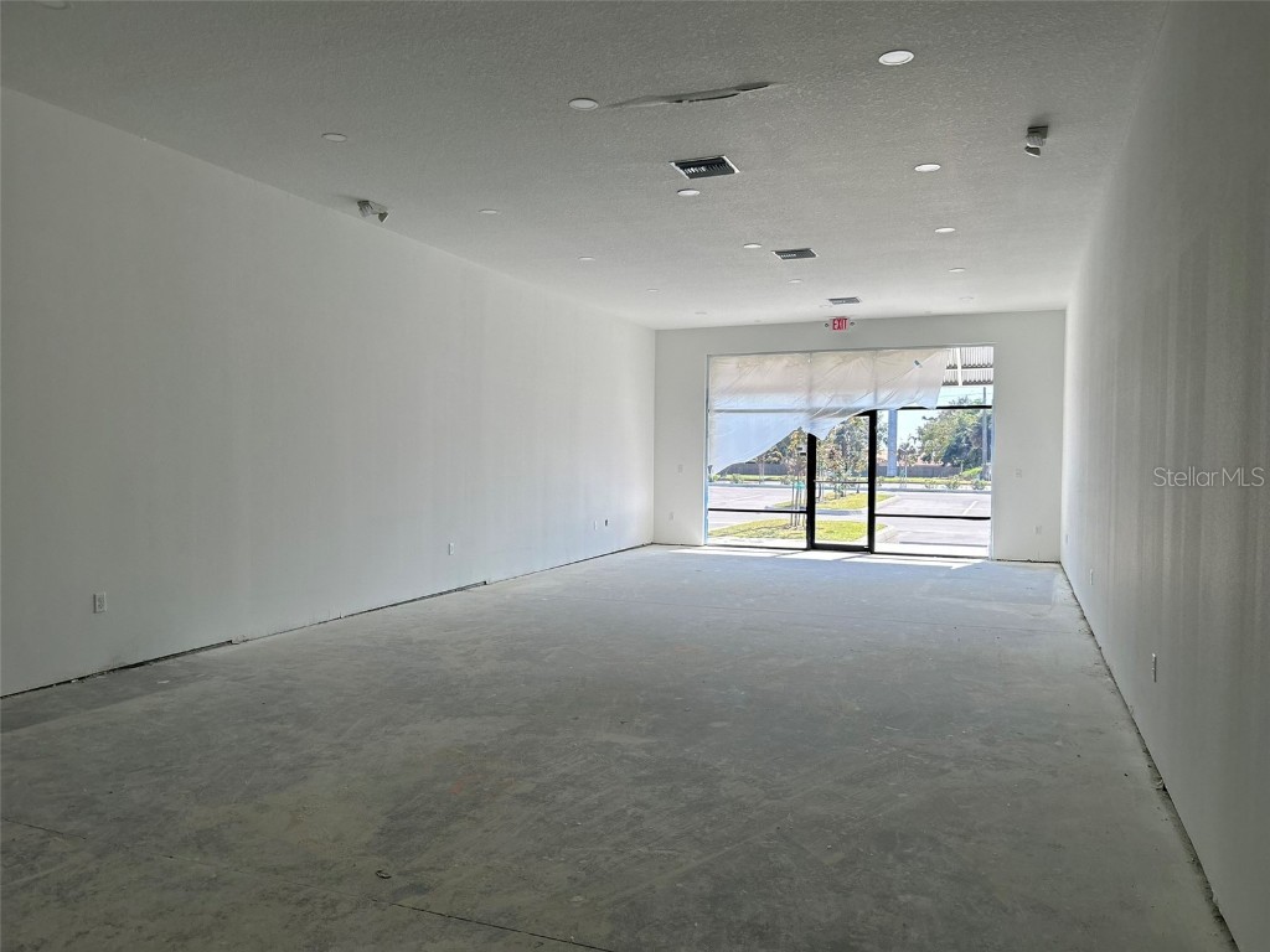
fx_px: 954
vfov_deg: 53.1
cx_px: 635
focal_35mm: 26
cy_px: 476
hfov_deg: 67.3
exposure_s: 1/567
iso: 50
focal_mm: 5.7
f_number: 1.5
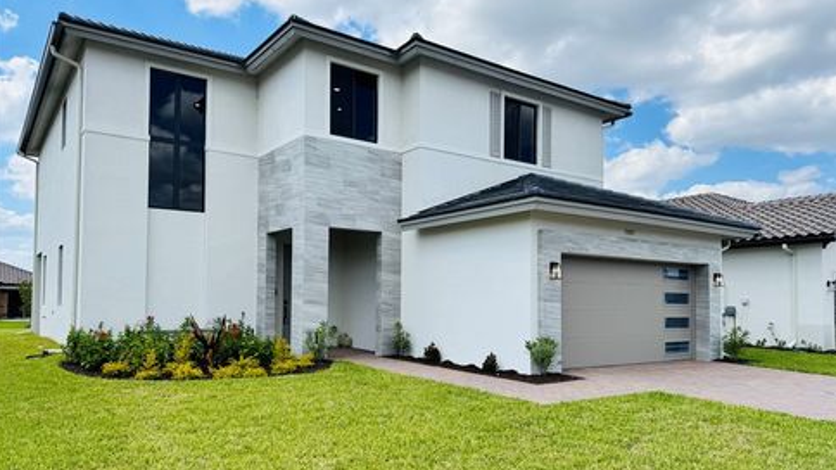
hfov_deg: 69.9
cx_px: 423
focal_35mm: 27
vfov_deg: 42.7
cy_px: 283
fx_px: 598
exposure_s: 1/3413
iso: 80
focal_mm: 6.76
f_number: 1.78
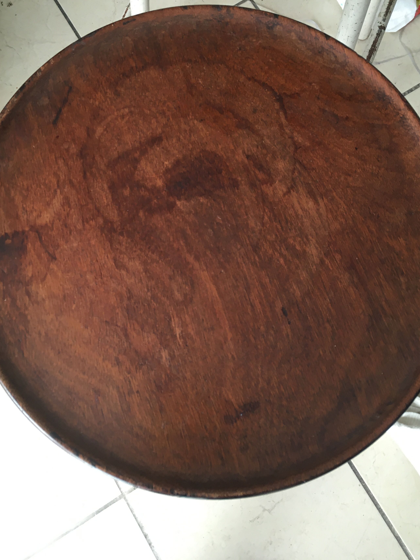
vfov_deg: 53.7
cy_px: 237
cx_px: 211
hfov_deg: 41.8
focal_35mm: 34
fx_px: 550
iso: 64
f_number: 2.2
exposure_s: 1/33
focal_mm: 4.15
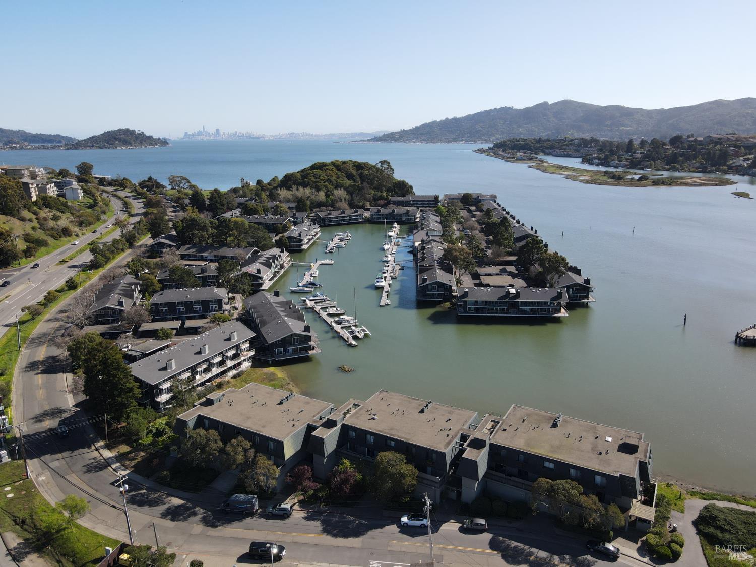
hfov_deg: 71.6
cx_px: 378
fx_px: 524
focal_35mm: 24
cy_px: 284
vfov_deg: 56.8
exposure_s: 1/640
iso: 100
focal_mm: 4.5
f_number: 2.8
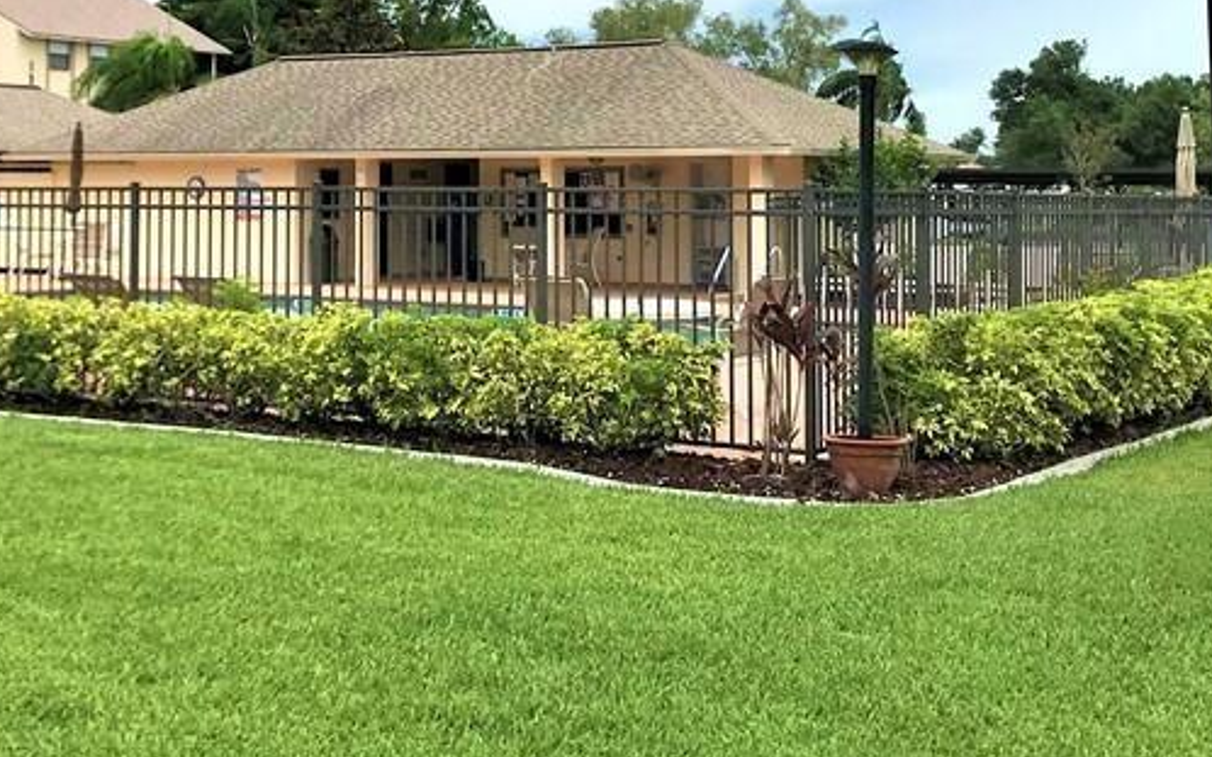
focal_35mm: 61
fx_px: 2014
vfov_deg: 20.9
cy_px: 107
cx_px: 314
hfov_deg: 32.9
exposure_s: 1/1520
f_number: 1.8
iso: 20
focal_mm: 3.99
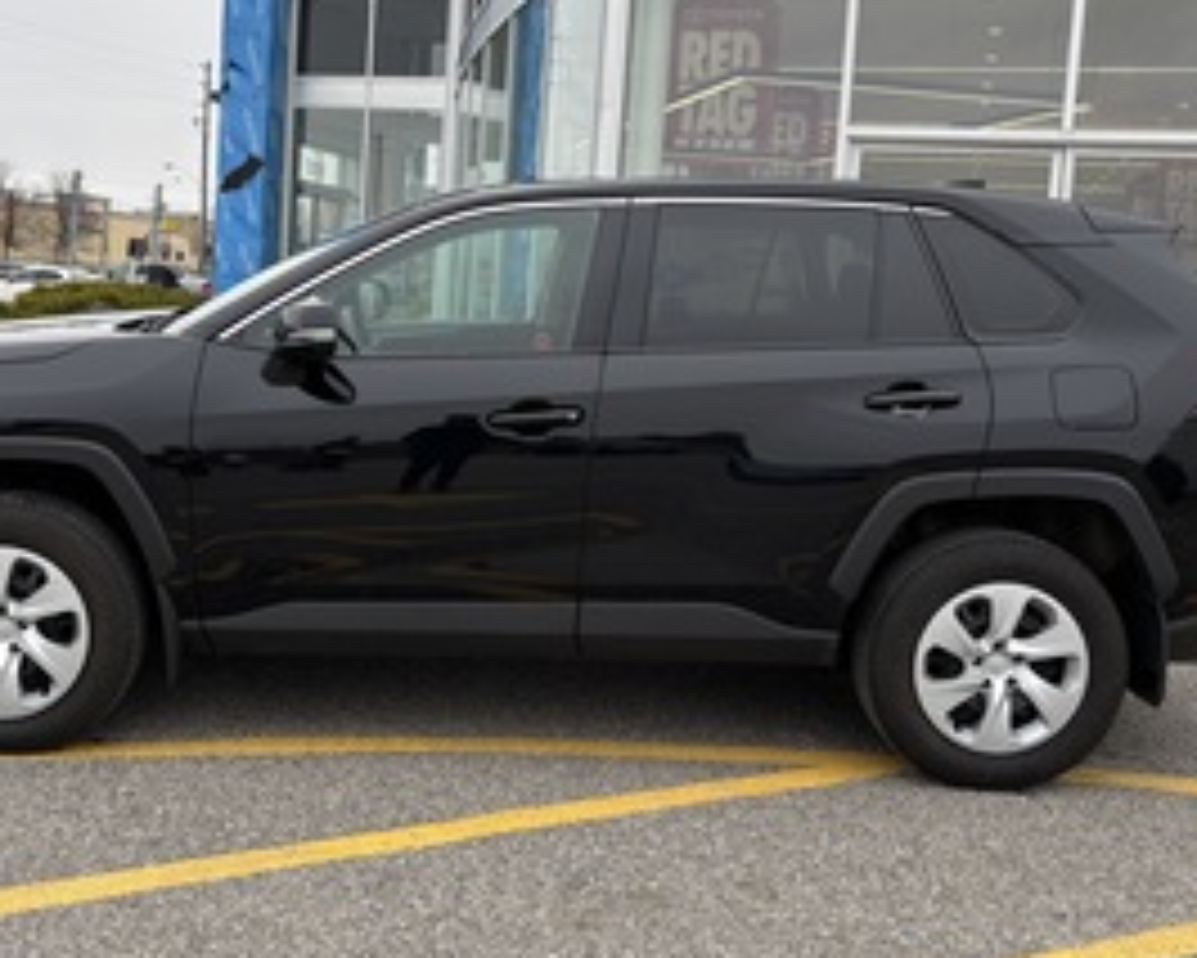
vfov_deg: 37.3
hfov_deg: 45.5
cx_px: 477
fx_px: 1418
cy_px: 398
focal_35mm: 40
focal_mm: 5.96
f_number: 1.6
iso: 50
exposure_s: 1/502
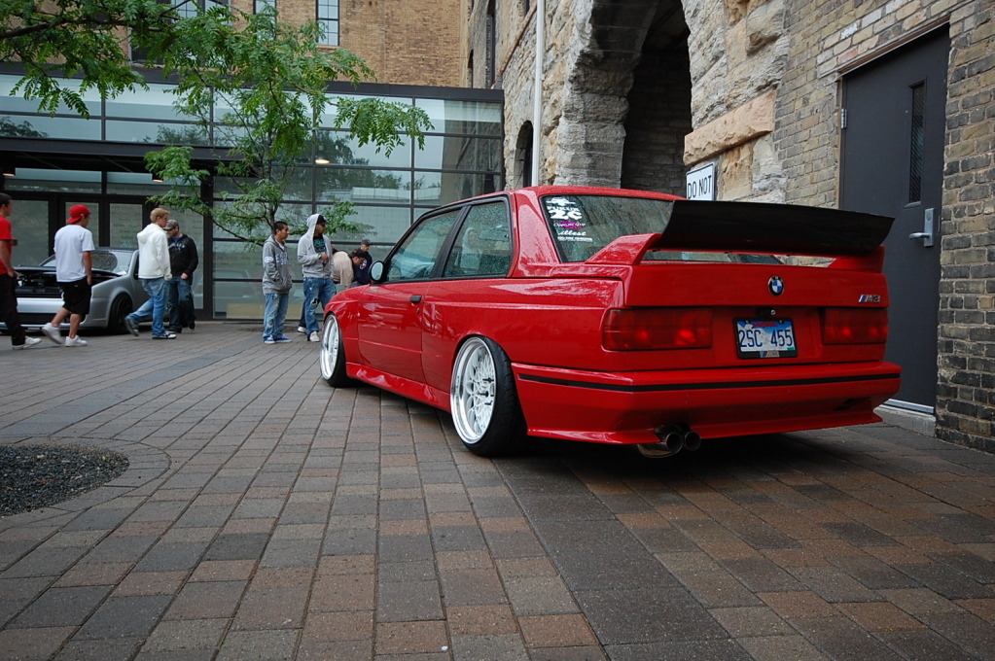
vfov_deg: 43.5
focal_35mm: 30
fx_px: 828
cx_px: 498
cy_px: 330
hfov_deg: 62.0
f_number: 8
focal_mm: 20
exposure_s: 1/50
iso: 400
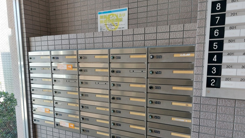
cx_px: 123
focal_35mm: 27
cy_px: 90
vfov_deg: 42.4
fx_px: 175
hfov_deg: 69.9
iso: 64
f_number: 1.8
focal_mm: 5.23
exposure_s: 1/60
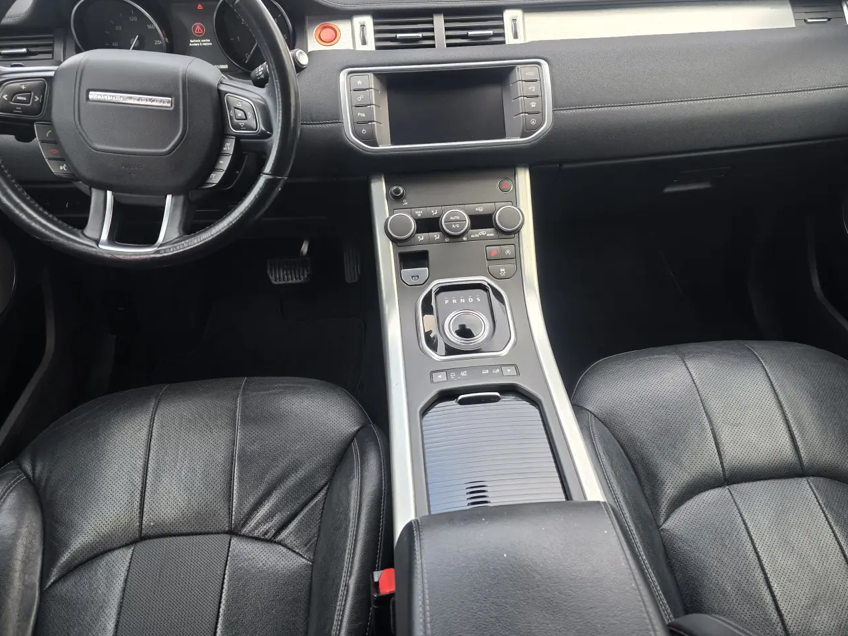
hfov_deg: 67.3
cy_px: 277
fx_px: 637
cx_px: 445
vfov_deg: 52.9
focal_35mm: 26
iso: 200
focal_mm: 6.3
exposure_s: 1/100
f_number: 1.7
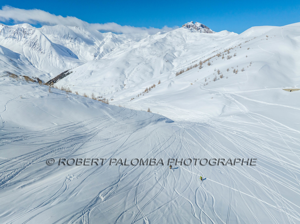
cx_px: 150
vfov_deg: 56.8
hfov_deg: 71.6
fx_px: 208
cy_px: 112
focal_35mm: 24
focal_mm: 12.3
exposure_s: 1/1000
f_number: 10
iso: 200
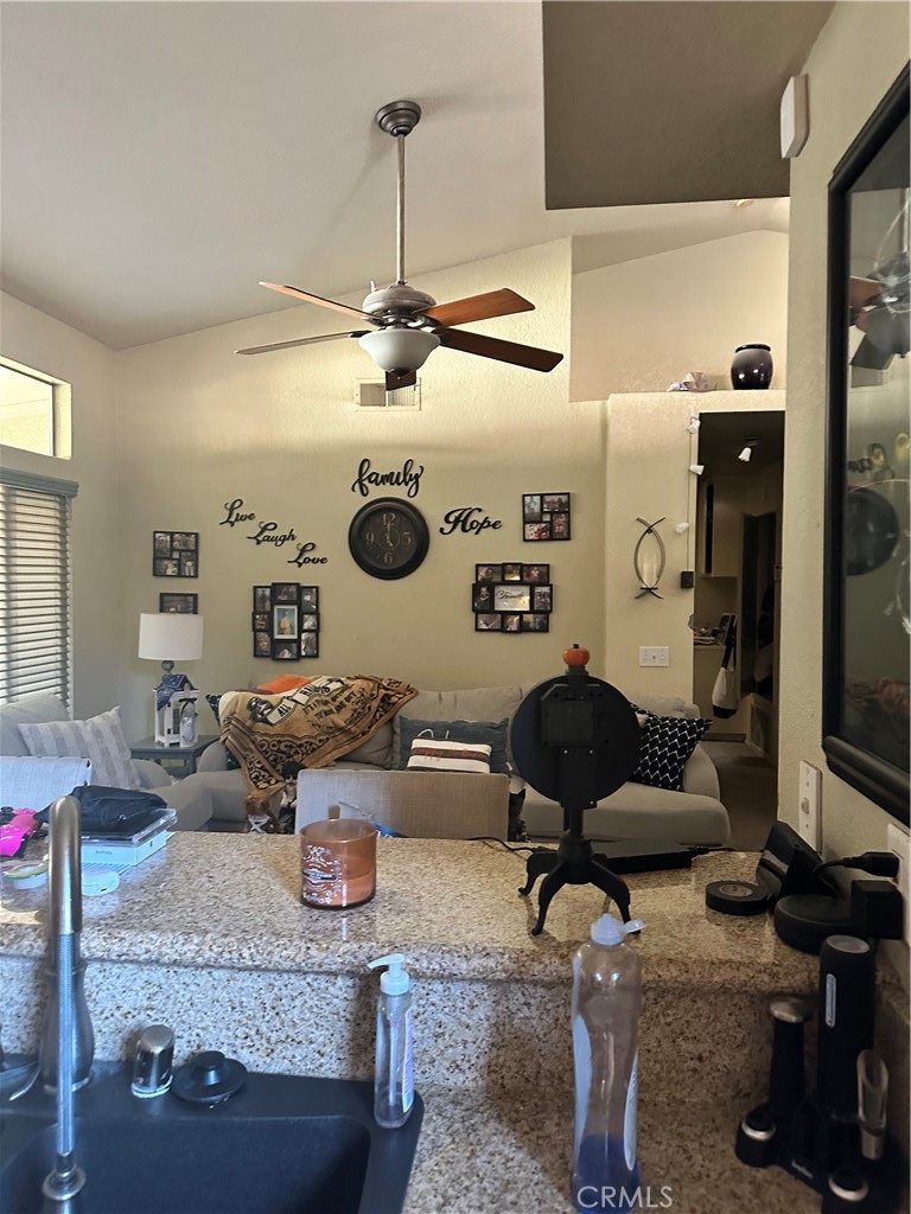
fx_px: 842
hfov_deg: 56.8
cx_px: 456
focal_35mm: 24
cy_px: 607
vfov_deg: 71.6
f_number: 1.78
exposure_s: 1/60
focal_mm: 6.86
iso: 640
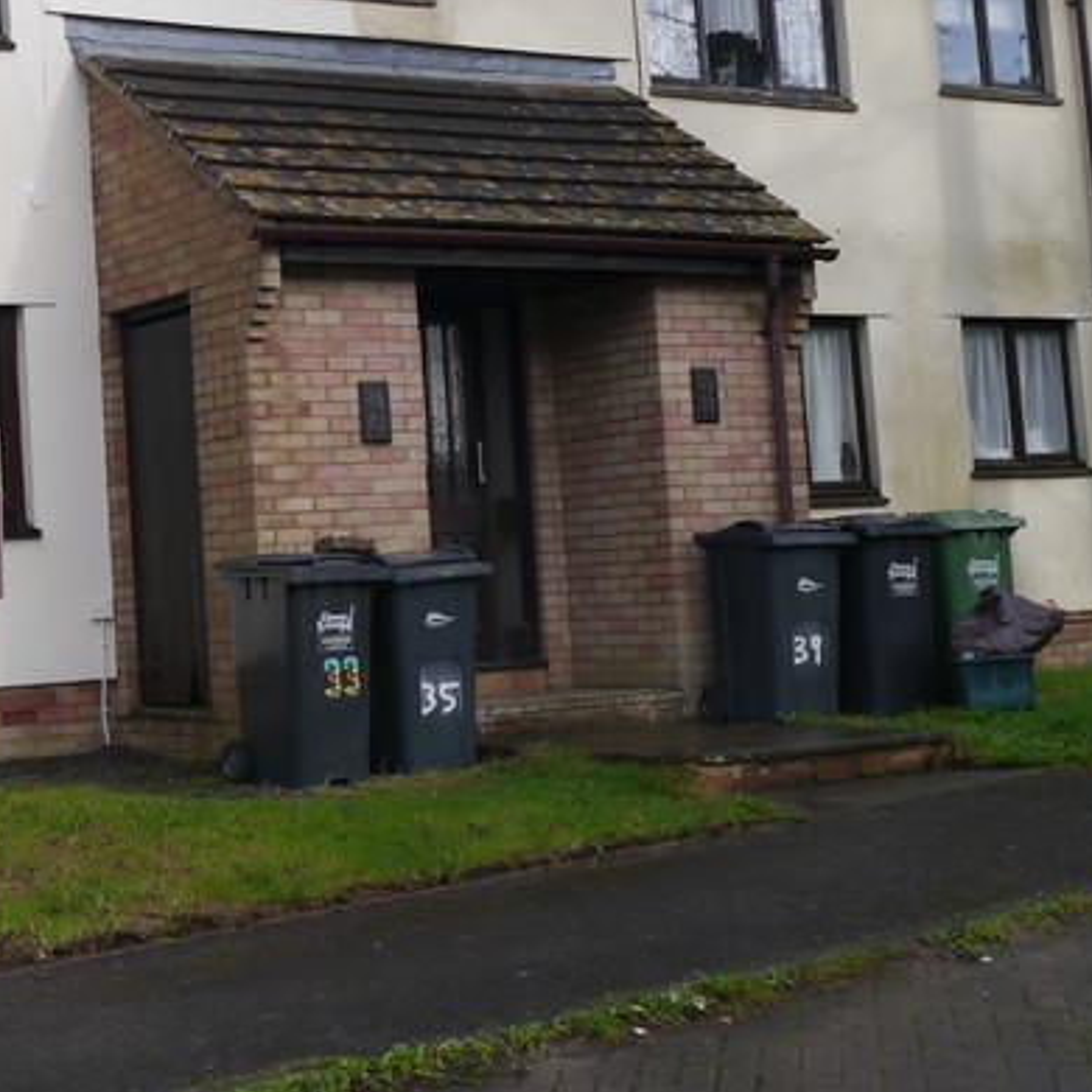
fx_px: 2320
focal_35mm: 65
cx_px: 146
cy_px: 377
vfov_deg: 26.4
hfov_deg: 25.8
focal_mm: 14
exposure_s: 1/320
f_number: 5.6
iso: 160
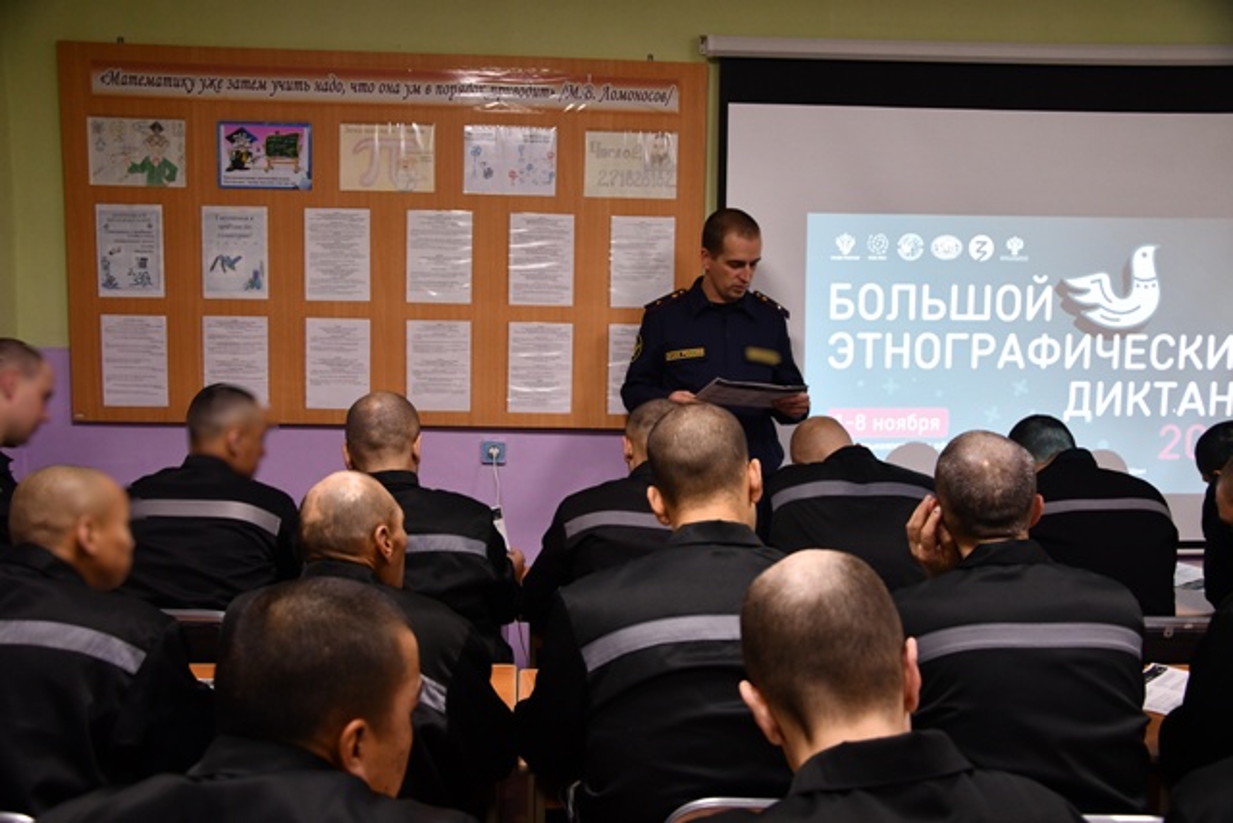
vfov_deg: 40.0
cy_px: 412
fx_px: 1130
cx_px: 616
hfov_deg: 57.2
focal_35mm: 33
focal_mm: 22
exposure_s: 1/125
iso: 1000
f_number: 3.8
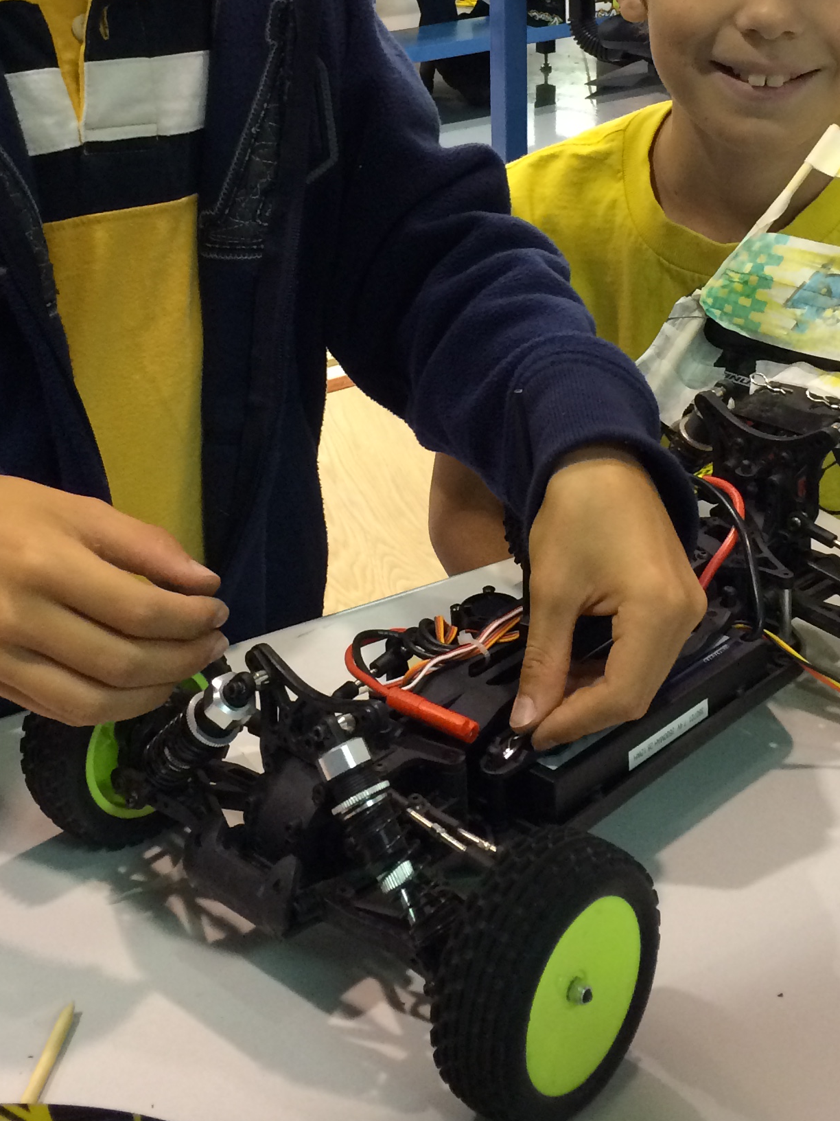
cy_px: 135
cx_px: 382
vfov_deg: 31.8
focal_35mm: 58
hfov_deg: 25.2
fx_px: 1877
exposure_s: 1/30
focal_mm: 4.15
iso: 160
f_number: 2.2
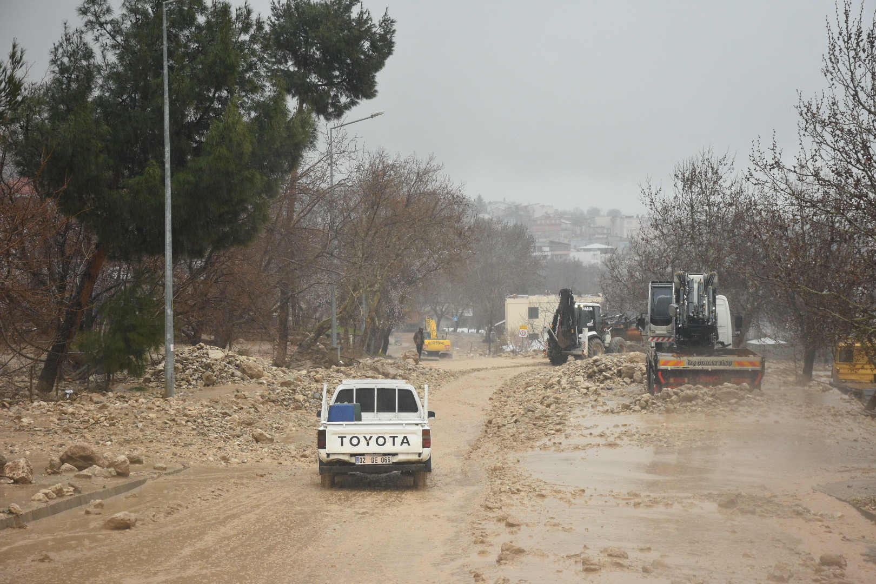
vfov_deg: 18.2
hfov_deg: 27.0
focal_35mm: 75
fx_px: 1825
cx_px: 438
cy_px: 292
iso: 800
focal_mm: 50
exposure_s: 1/160
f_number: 6.3
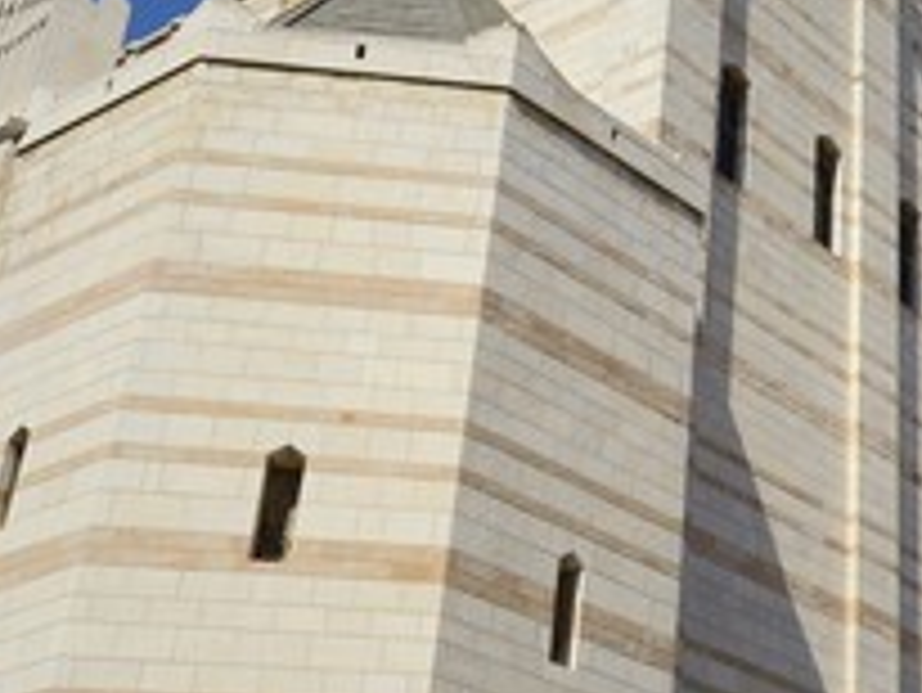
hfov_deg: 27.7
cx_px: 868
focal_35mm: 67
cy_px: 194
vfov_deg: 21.8
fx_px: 1786
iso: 200
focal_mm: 34
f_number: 13
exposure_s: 1/400
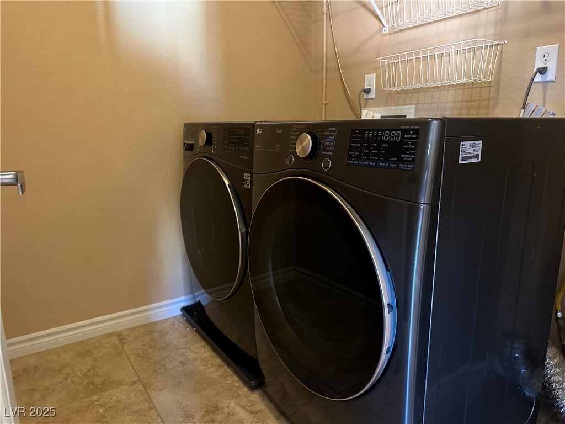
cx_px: 282
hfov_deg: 71.6
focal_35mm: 24
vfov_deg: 56.8
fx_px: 392
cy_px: 212
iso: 1000
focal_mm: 6.86
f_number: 1.78
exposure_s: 1/30
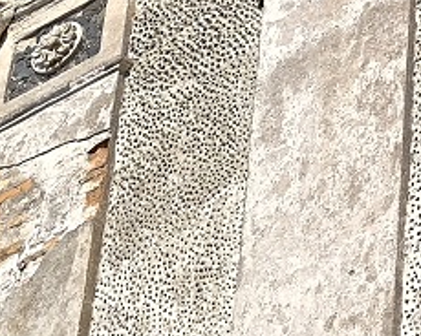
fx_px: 2754
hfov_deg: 8.5
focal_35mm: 221
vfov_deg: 6.9
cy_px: -104
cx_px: 681
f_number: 1.65
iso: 50
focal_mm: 6.14
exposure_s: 1/945
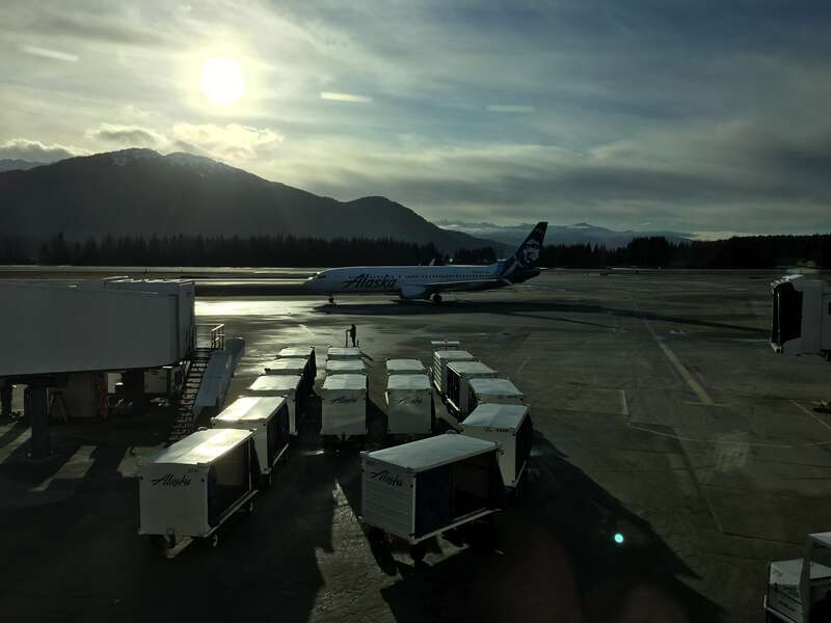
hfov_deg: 61.7
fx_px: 696
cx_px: 416
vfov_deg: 48.2
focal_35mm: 29
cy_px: 312
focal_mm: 4.15
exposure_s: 1/4274
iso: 25
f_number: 2.2
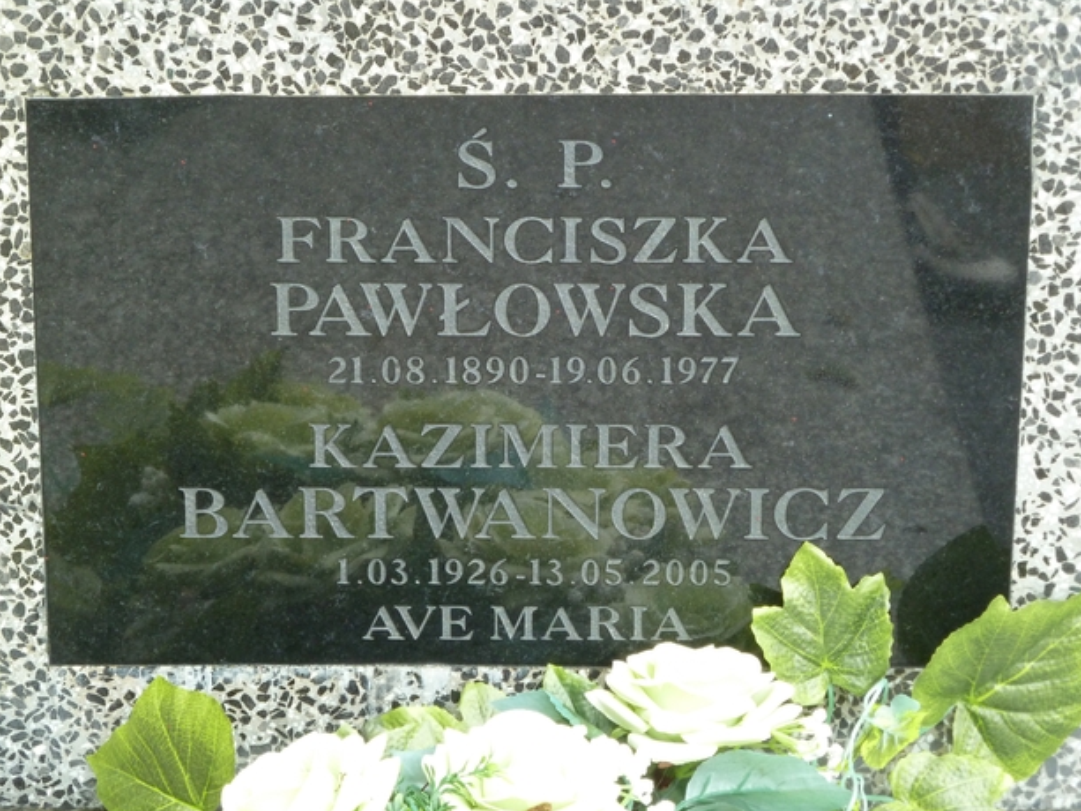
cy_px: 407
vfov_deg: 10.4
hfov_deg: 13.8
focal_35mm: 143
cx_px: 559
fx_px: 4467
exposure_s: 1/100
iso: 200
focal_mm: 22.5
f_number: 4.5
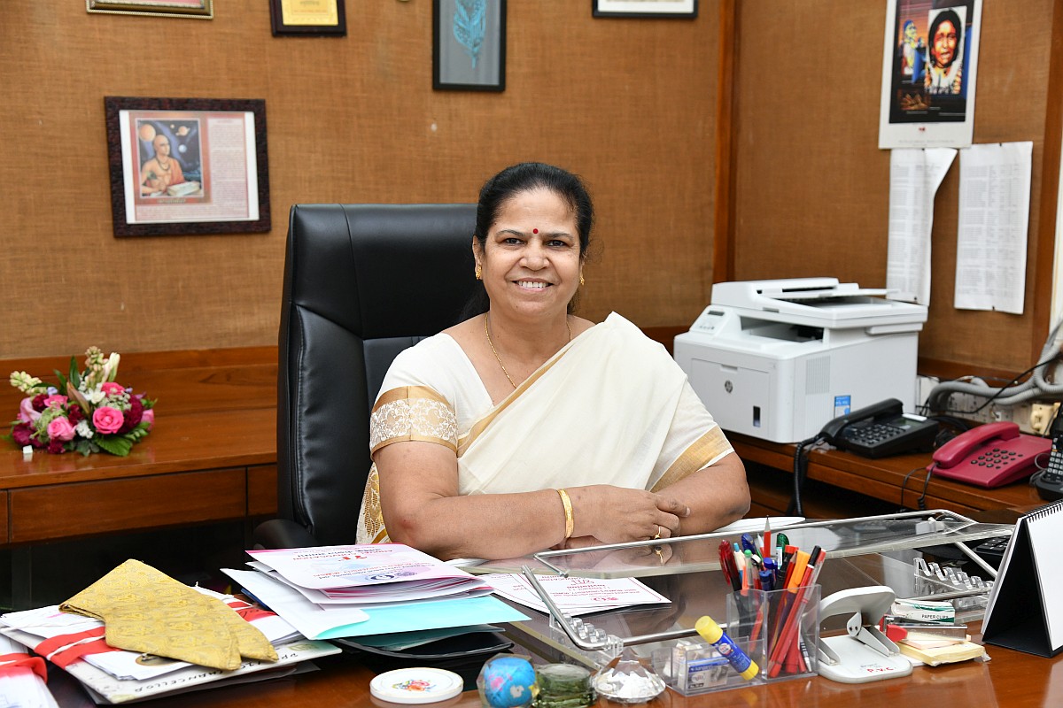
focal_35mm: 55
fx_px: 1624
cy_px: 354
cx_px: 532
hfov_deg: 36.2
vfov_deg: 24.6
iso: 1250
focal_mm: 55
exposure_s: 1/160
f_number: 5.6
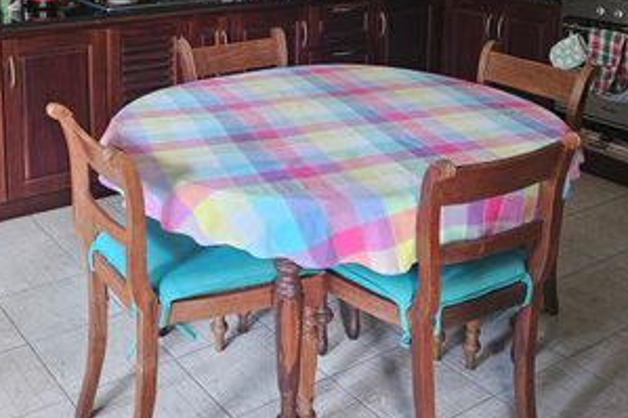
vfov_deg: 26.8
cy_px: 23
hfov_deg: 41.0
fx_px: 837
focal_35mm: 48
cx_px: 269
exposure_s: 1/33.3
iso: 640
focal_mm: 5.4
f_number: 1.8
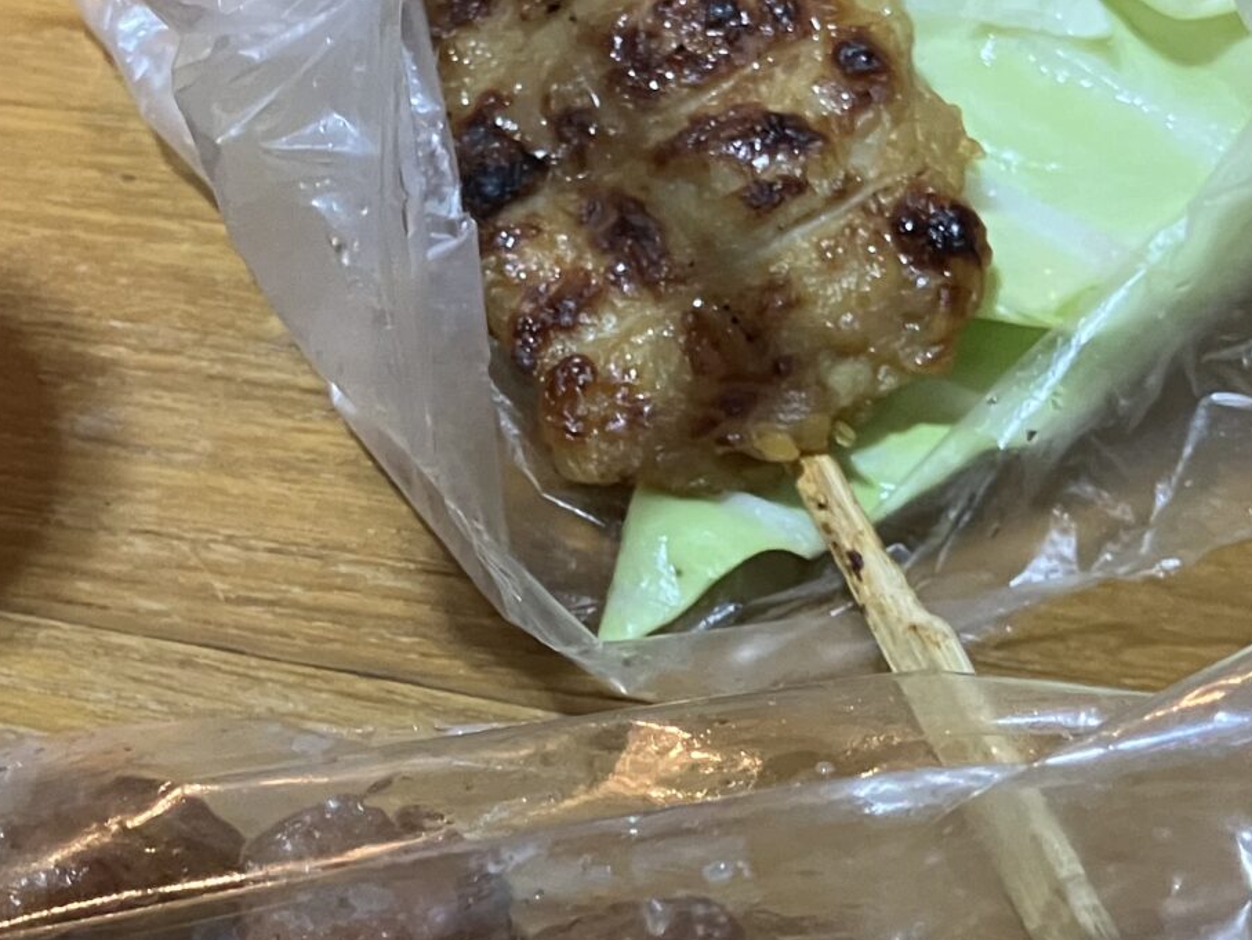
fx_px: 2858
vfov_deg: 18.7
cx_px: 489
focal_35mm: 79
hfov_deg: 24.7
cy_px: 507
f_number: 1.8
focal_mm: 3.99
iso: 320
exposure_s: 1/33
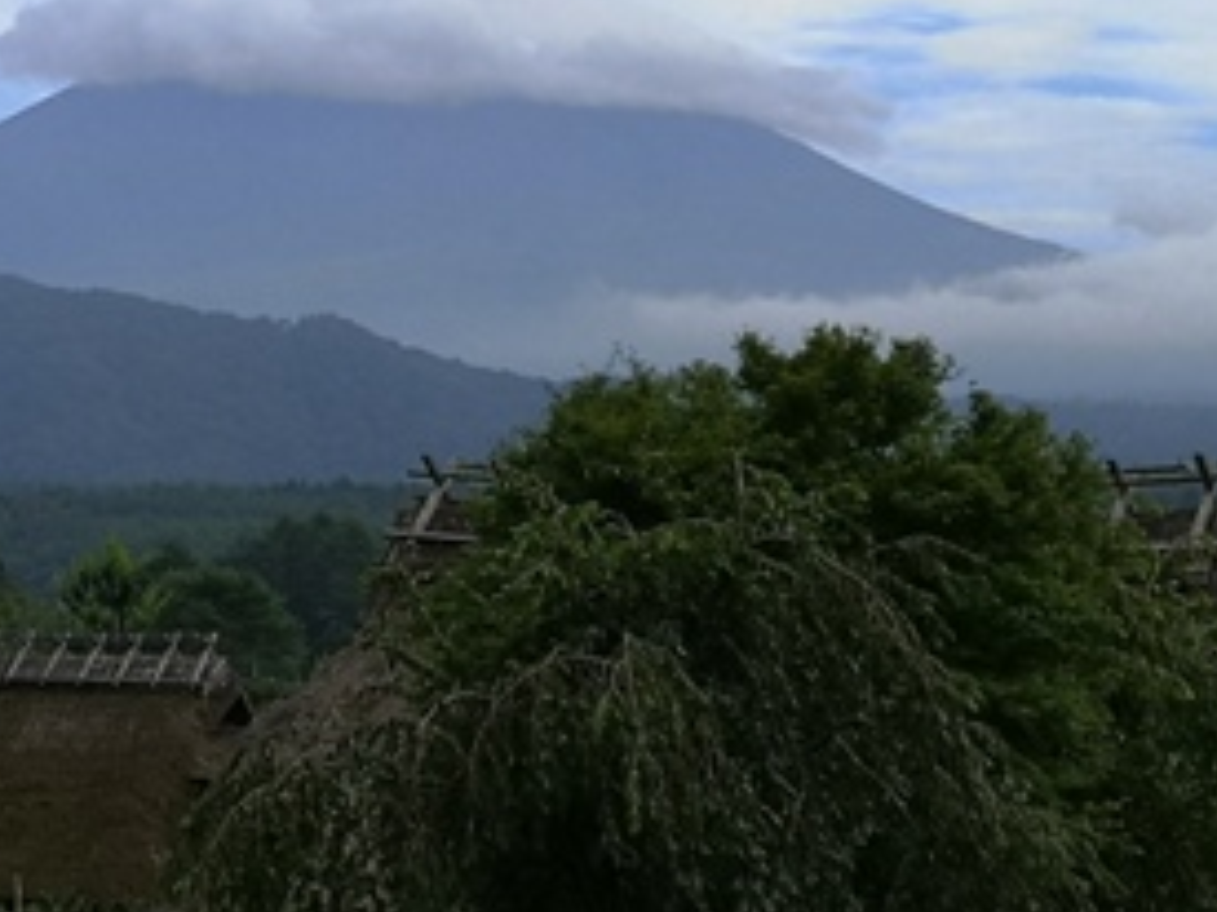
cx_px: 0
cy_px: 18
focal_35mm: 96
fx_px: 3374
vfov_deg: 15.1
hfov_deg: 19.8
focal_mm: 3.95
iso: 50
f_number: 1.8
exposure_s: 1/1880
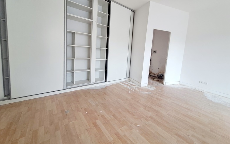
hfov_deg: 105.3
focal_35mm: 14
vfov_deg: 78.1
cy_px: 61
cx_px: 113
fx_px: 88
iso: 100
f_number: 2.2
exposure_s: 1/50
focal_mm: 1.42
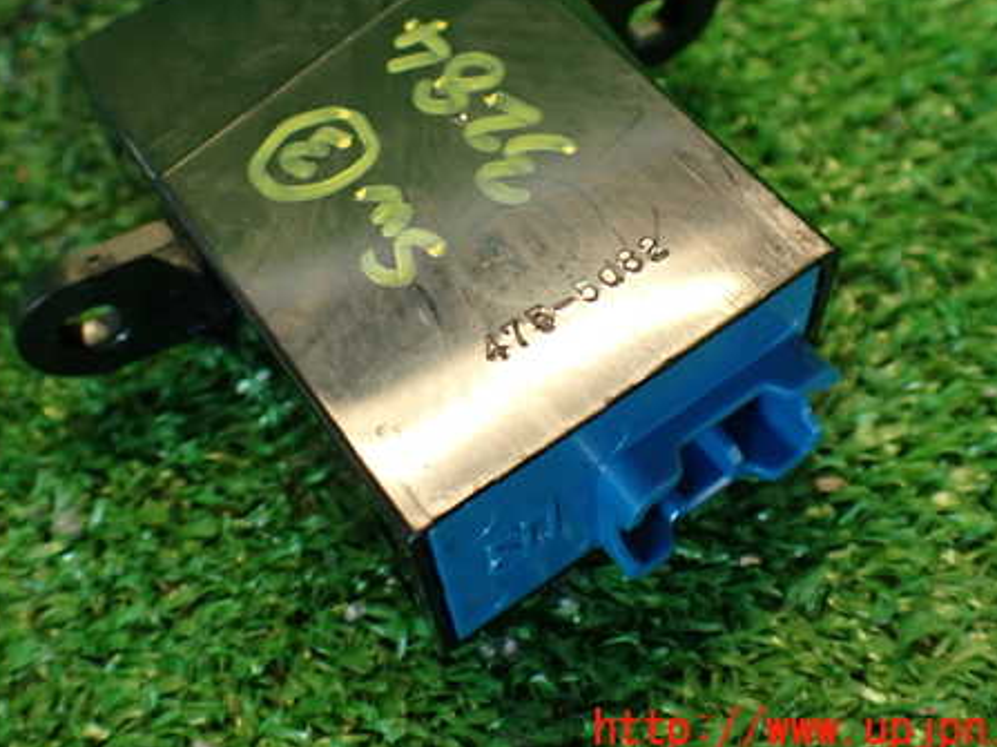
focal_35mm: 43
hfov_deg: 43.8
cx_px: 428
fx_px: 1238
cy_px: 256
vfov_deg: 33.3
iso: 250
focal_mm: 5.79
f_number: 2.4
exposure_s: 1/30
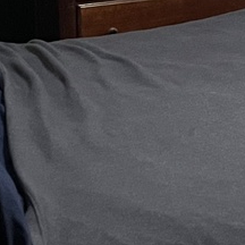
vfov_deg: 11.0
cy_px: -108
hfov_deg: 11.0
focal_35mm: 153
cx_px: 358
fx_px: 1225
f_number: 1.6
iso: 400
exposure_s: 1/40
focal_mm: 5.1
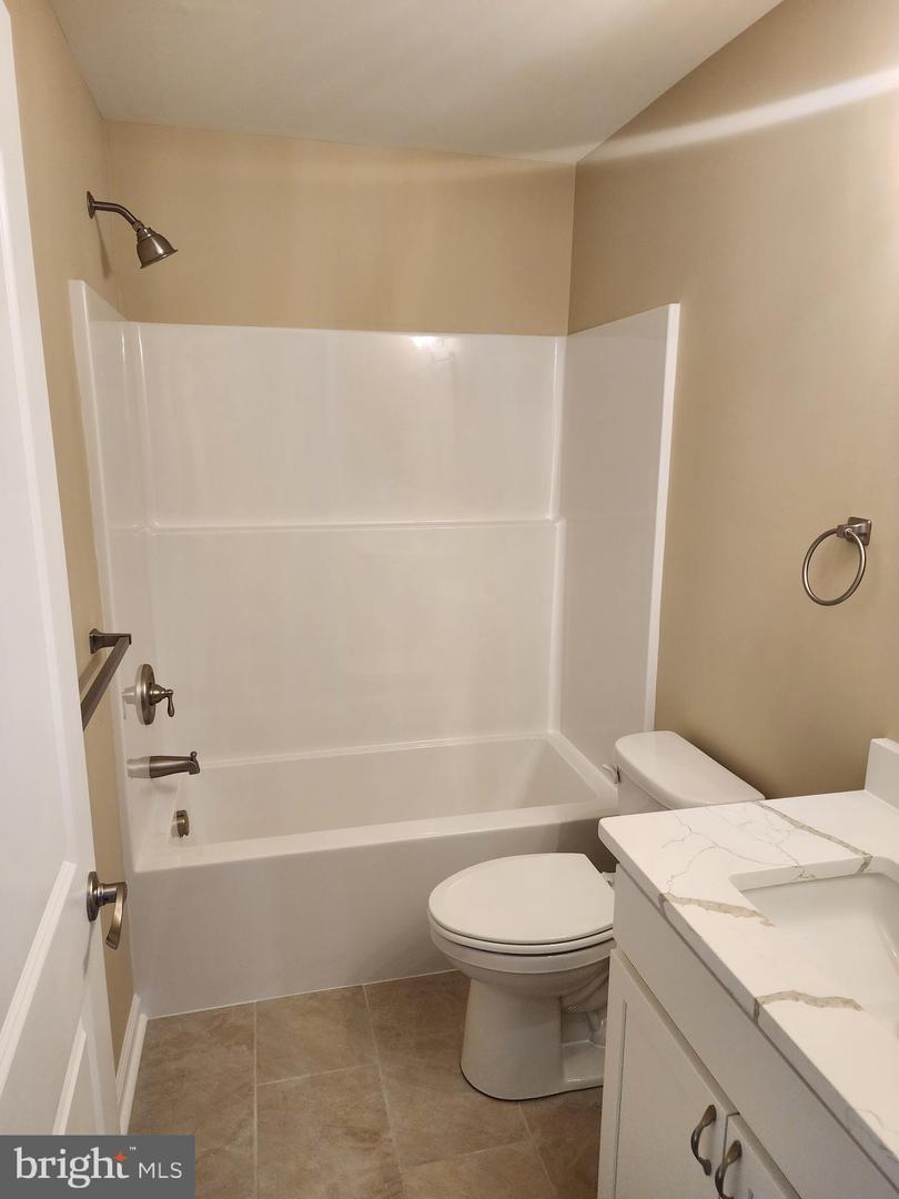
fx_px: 796
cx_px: 450
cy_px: 600
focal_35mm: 23
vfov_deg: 73.9
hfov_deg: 58.9
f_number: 1.8
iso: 250
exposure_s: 1/120
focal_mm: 6.4
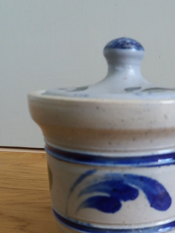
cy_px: 159
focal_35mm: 42
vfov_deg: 44.0
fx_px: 283
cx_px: 131
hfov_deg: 33.7
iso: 160
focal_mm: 3.7
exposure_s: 1/20
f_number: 1.9
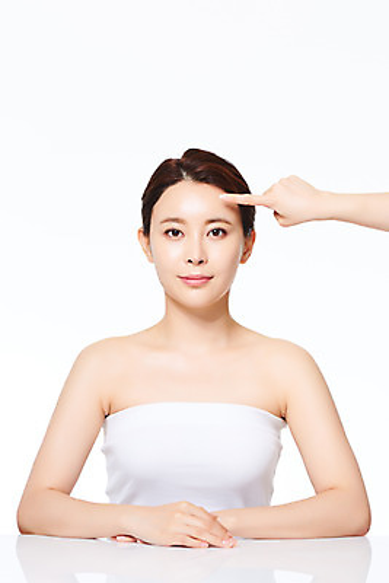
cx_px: 194
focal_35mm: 105
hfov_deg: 13.1
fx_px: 1700
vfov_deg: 19.4
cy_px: 292
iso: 64
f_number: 16
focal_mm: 105
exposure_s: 1/125
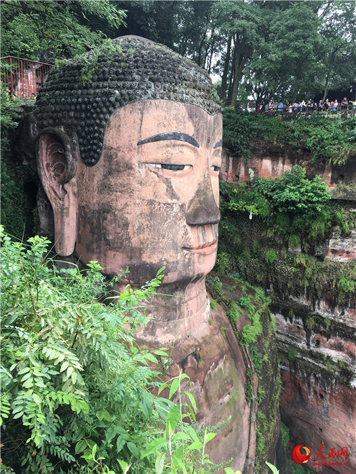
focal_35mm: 29
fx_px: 398
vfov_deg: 61.7
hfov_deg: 48.2
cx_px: 178
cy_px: 237
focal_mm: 4.15
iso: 25
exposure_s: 1/50
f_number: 2.2
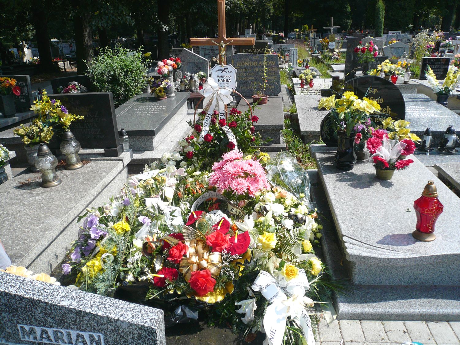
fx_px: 372
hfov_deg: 63.4
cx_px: 230
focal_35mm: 28
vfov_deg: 49.7
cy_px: 172
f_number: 8
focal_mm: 4.6
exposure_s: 1/125
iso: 100
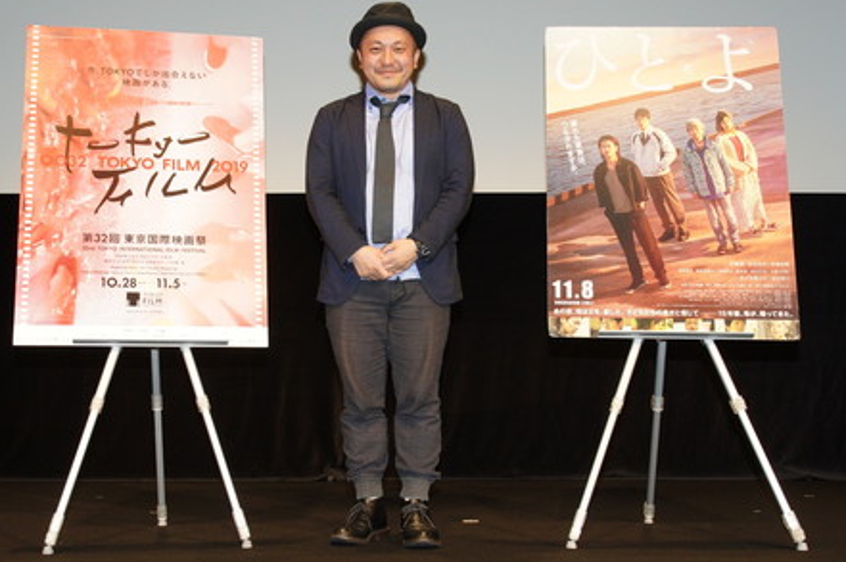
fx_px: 1197
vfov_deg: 26.4
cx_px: 378
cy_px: 280
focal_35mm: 51
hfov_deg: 38.9
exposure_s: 1/125
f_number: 7.1
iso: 1600
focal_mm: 30
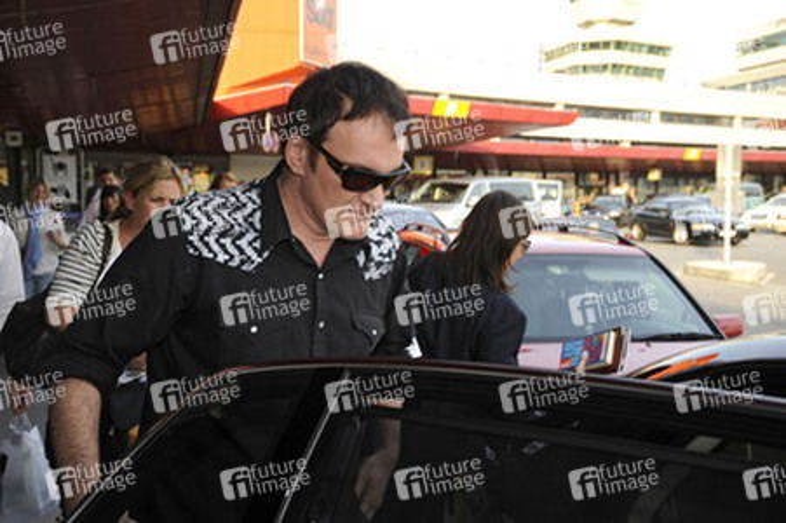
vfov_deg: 29.8
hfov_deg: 43.6
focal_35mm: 45
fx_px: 982
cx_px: 393
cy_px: 262
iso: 400
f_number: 6.3
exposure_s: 1/160
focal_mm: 45
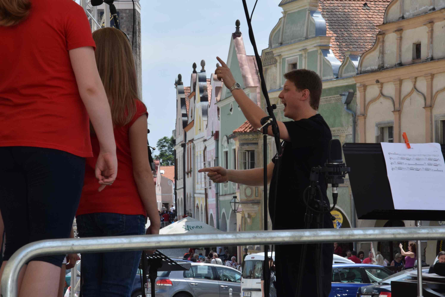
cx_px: 222
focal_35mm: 135
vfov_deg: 10.2
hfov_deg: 15.2
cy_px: 148
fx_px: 1670
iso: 400
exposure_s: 1/160
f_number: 22
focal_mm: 90
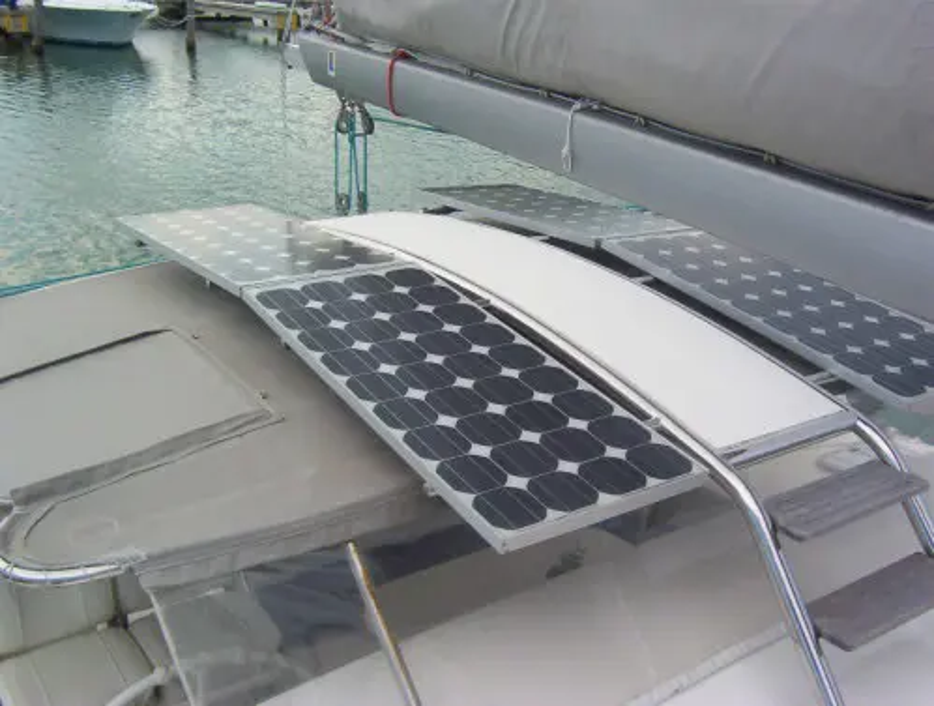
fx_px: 974
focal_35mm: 36
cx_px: 467
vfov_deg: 39.8
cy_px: 353
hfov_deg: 51.2
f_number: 5.24
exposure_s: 1/442
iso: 100
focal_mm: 5.54
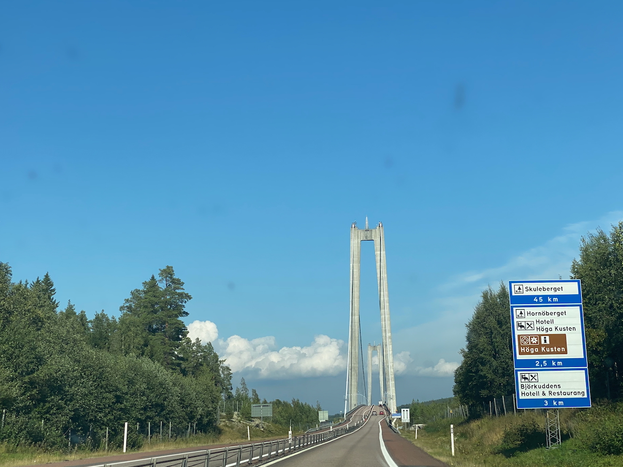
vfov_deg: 25.7
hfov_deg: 33.8
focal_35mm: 57
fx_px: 1026
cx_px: 323
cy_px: 247
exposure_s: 1/1170
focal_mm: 6
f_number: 2
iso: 20
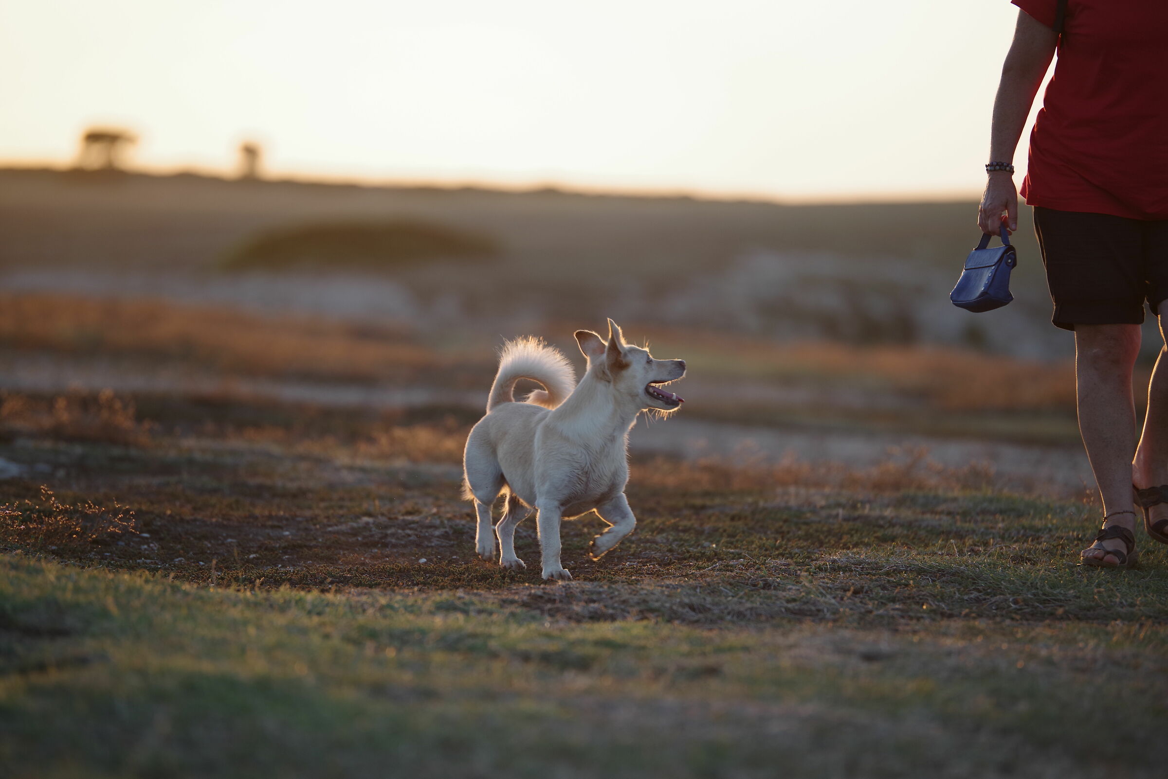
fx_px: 6491
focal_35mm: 200
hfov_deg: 10.3
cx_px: 584
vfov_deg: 6.9
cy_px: 390
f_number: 2.8
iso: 400
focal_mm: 200
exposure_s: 1/800
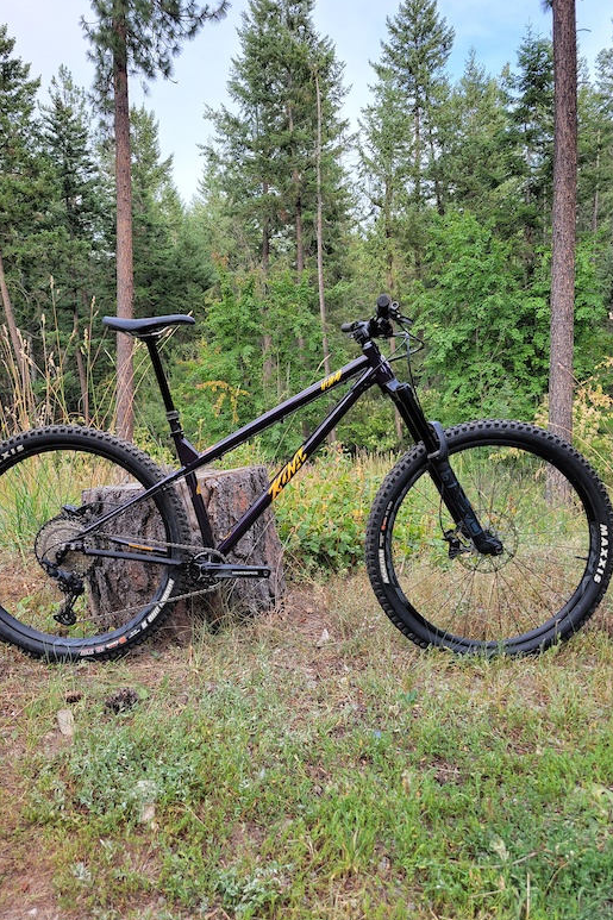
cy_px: 459
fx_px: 715
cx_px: 295
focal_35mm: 28
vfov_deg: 65.5
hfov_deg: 46.4
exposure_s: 1/225
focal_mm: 5.4
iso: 40
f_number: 1.8
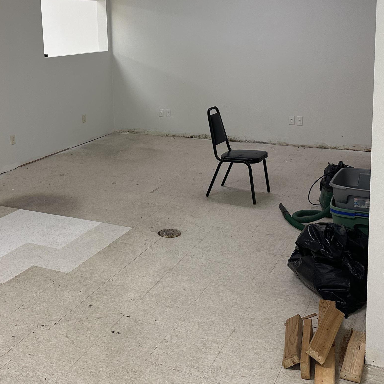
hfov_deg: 39.7
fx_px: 527
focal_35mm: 42
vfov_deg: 39.2
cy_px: 108
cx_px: 136
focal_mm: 6.86
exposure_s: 1/60
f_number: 1.78
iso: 125
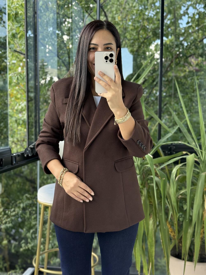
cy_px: 138
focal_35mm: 48
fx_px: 381
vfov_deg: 39.7
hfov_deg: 30.3
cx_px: 103
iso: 100
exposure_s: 1/178
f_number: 1.78
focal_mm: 6.76
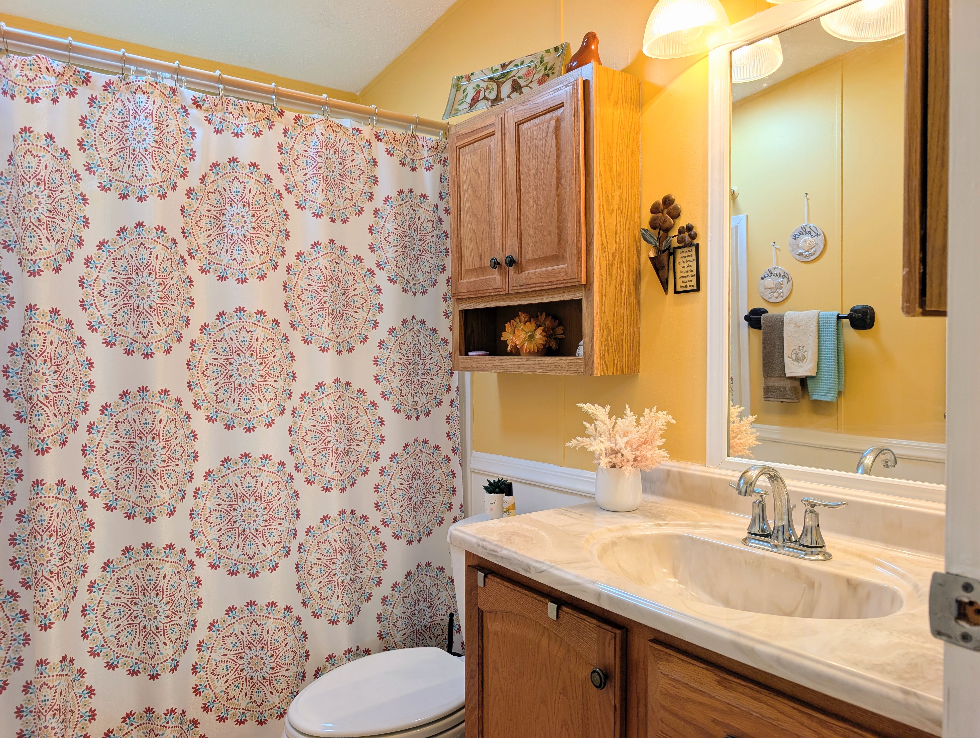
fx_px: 680
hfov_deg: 71.5
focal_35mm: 24
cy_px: 369
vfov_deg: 56.9
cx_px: 490
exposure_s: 1/40
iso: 30
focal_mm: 6.9
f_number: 1.68
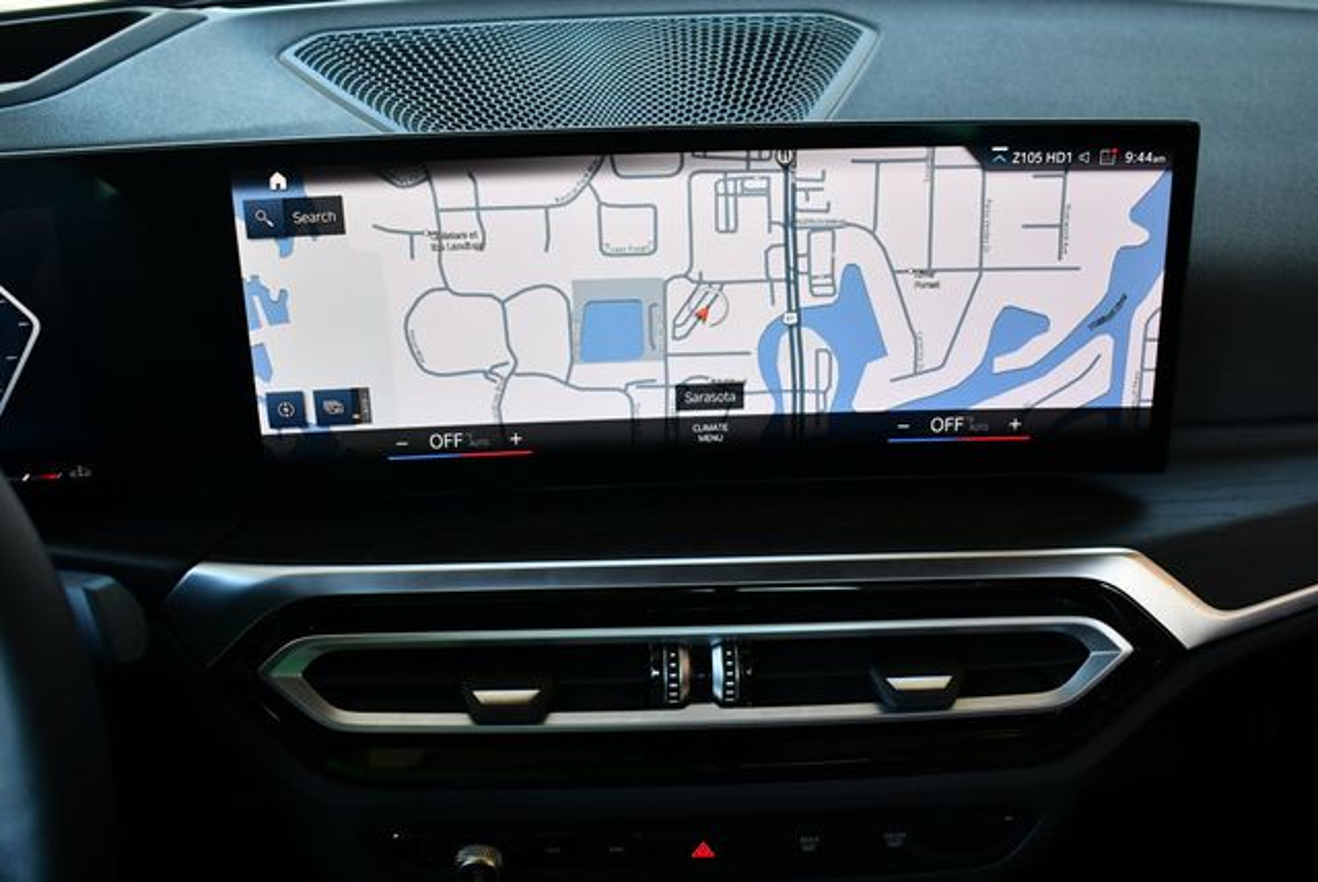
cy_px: 441
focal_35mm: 36
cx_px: 659
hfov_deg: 53.1
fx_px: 1319
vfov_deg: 36.9
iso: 640
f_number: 3.5
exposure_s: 1/250
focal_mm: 18
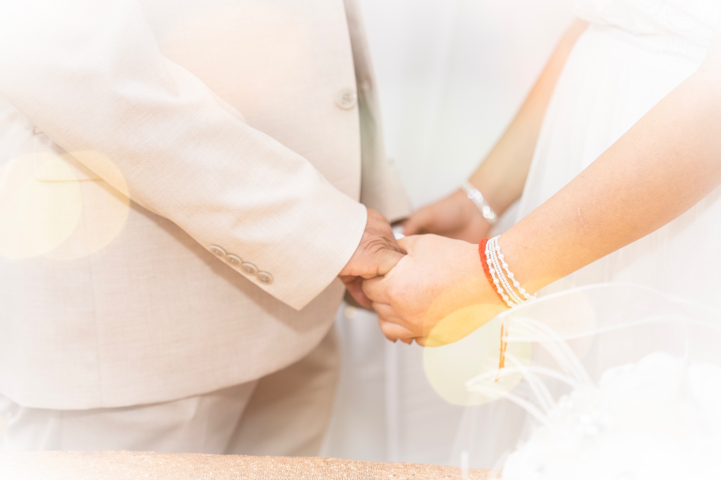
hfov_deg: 28.8
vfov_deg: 19.5
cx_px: 360
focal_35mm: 70
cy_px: 240
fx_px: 1402
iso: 100
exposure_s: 1/500
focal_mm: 70
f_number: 2.8
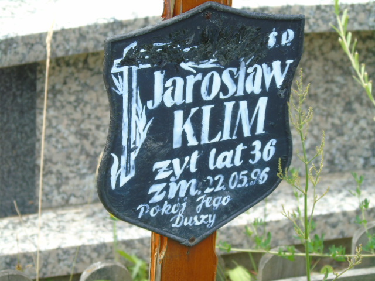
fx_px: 2297
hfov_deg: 9.3
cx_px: 188
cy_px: 140
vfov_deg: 7.0
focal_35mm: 212
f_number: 4.7
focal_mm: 38
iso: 160
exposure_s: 1/125
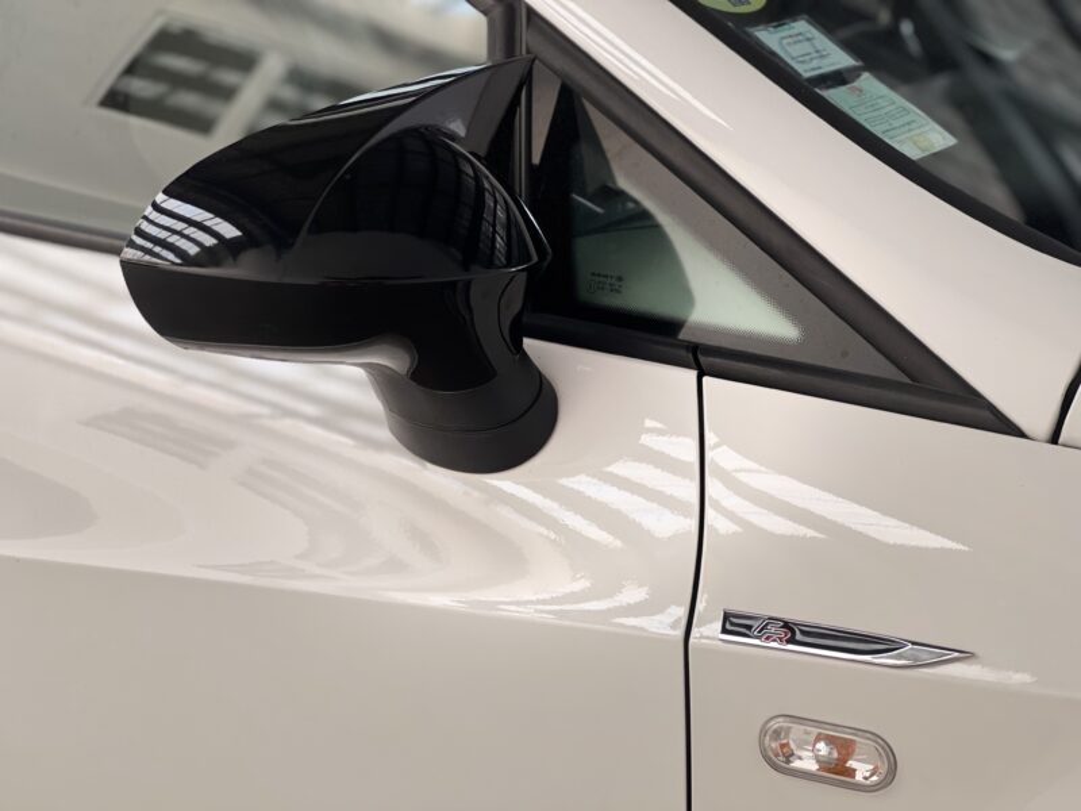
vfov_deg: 19.1
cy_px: 406
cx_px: 540
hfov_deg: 25.3
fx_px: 2405
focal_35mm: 77
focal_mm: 9
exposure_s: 1/100
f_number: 2.8
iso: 250
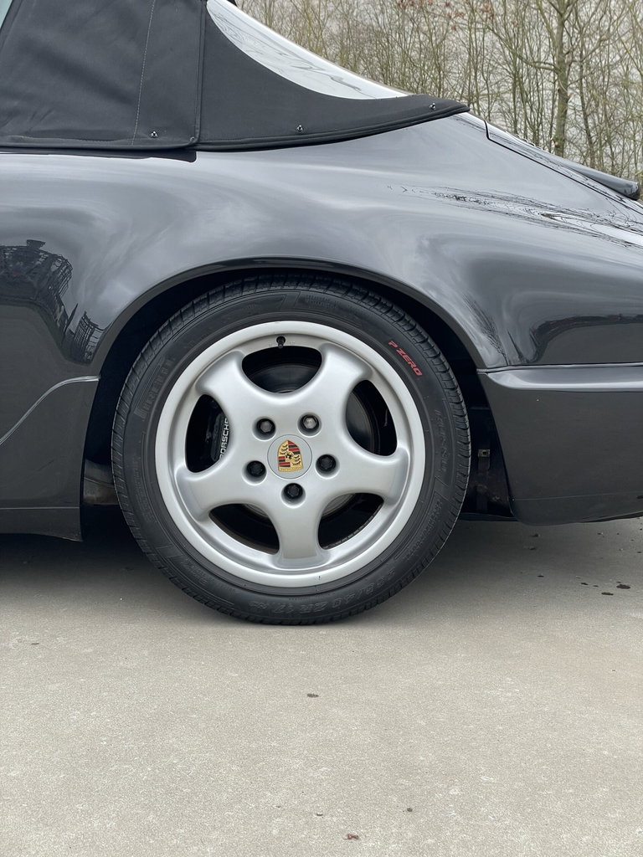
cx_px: 322
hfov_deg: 28.0
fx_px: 1288
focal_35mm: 52
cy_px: 428
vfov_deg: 36.8
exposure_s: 1/99
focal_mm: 6
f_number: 2
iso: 25
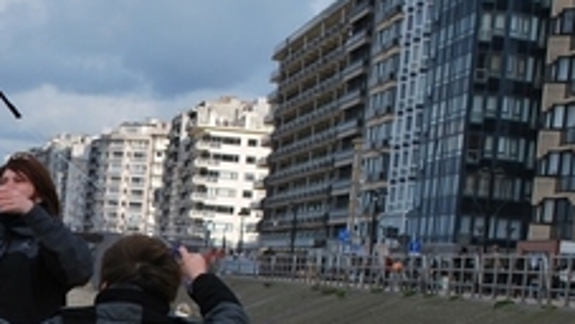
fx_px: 2029
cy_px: 310
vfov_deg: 9.1
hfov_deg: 15.4
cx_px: -157
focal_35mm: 133
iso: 100
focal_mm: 32
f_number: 7.1
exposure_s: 1/200
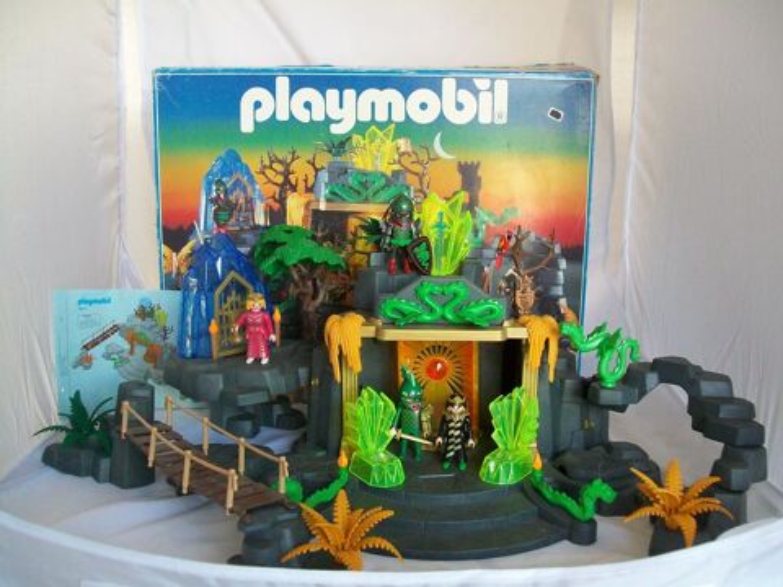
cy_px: 294
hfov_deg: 51.4
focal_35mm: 36
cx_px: 392
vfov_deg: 39.7
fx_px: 814
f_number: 2.7
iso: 154
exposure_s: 1/60
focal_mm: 6
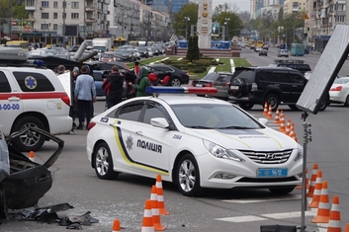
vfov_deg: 11.4
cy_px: 171
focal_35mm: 120
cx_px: 116
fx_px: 1161
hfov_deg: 17.0
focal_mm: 47
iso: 100
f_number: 9
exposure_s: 1/200
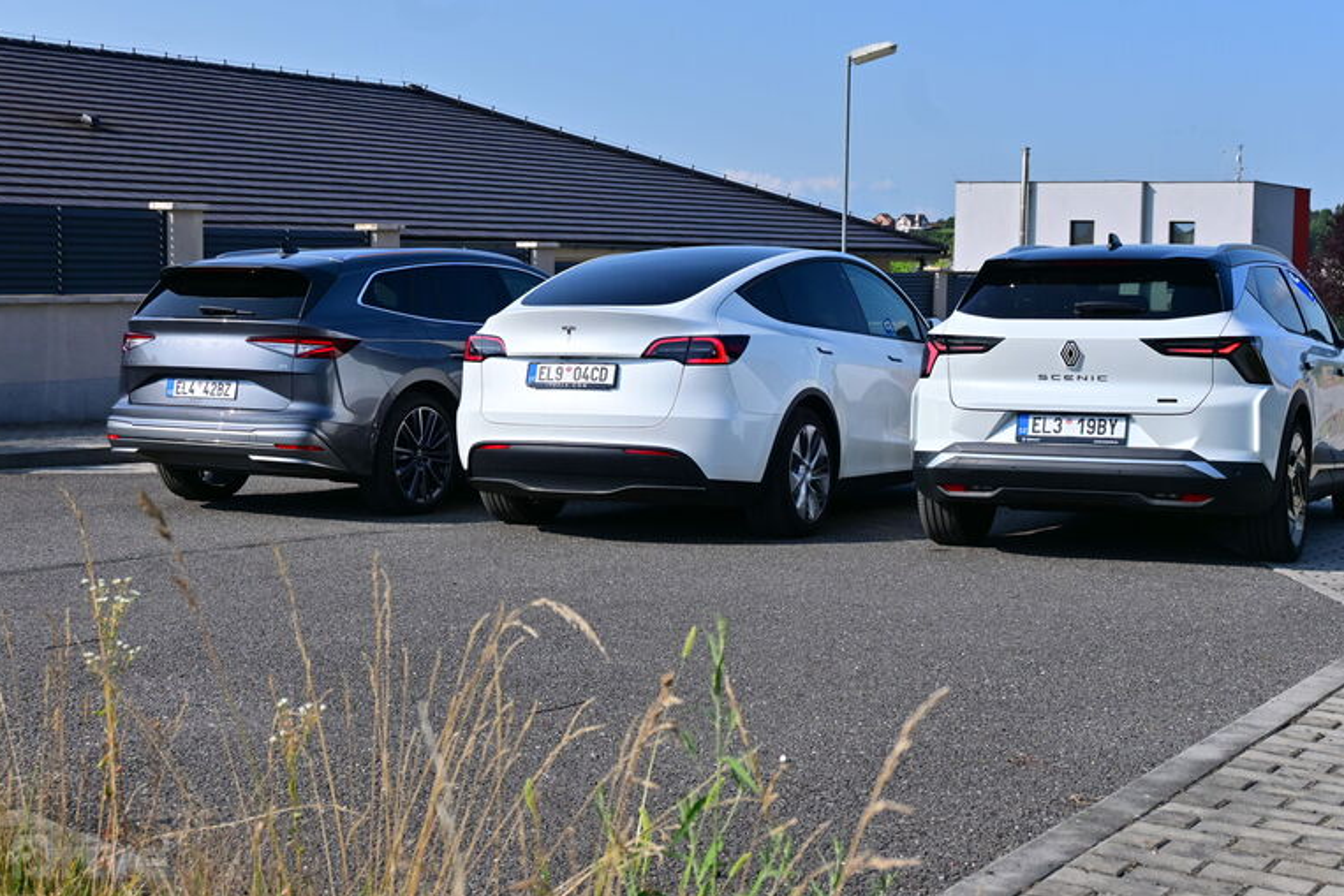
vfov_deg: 26.4
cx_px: 720
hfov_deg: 38.7
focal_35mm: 51
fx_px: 1914
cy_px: 414
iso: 250
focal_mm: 31.5
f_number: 6.3
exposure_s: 1/2500
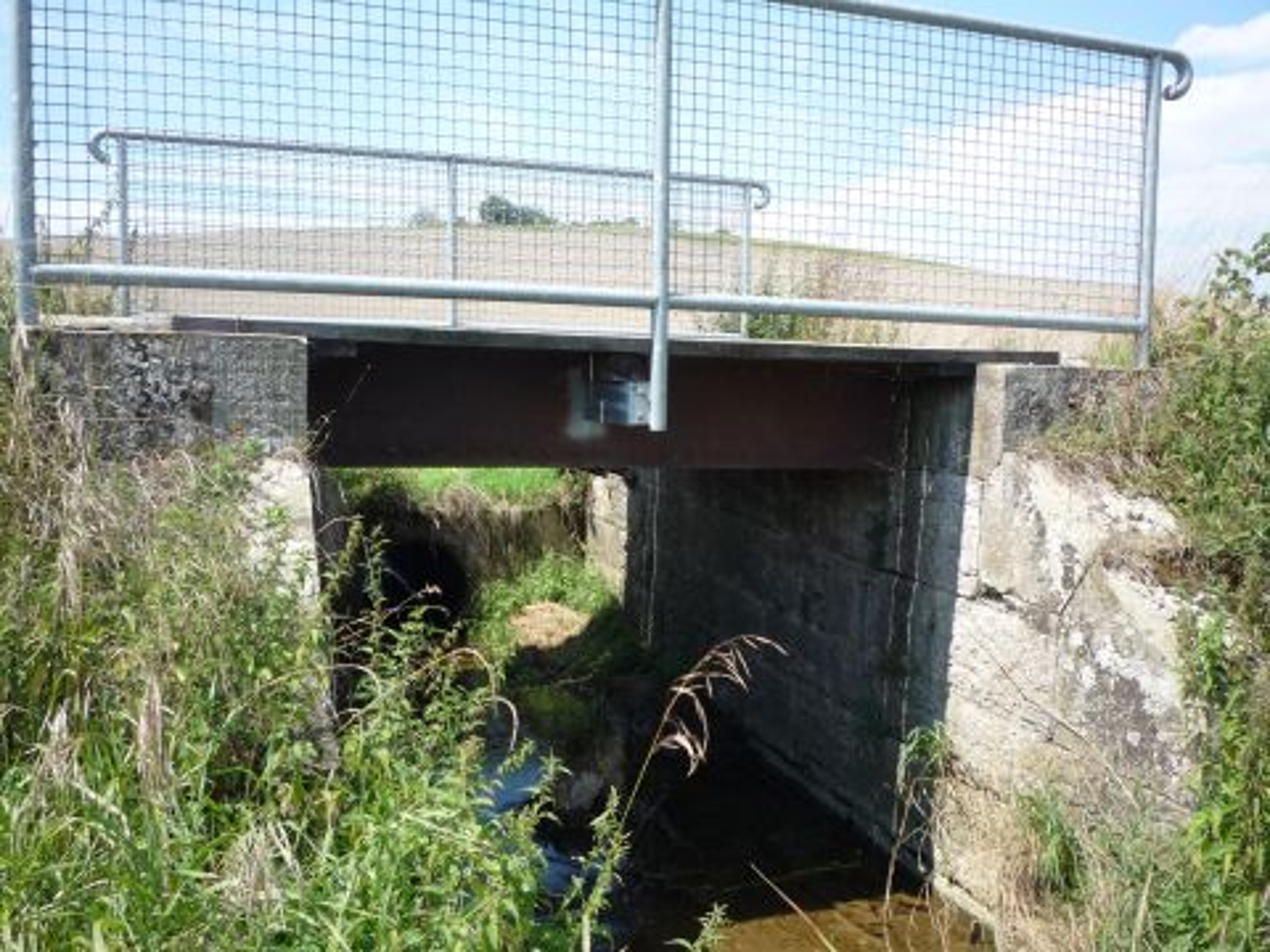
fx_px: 1174
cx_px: 635
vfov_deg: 44.2
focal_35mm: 32
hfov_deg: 56.8
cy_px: 476
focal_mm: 5.2
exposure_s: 1/320
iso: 100
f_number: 4
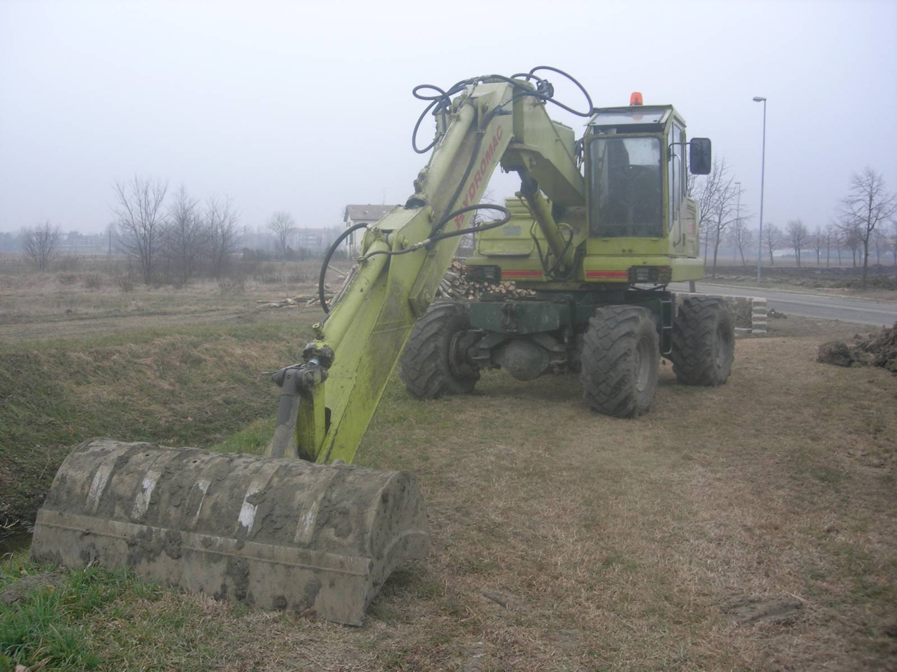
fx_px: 985
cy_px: 336
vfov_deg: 37.7
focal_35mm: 38
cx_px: 448
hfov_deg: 49.0
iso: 64
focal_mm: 7.8
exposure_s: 1/192
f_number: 2.8
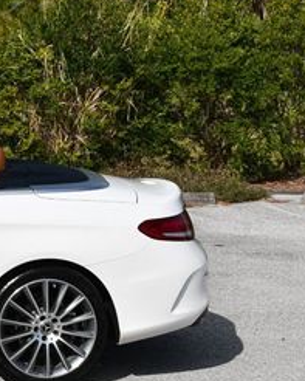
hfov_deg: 11.5
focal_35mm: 127
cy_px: 136
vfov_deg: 15.1
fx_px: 1432
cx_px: -181
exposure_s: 1/400
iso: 100
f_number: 10
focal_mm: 26
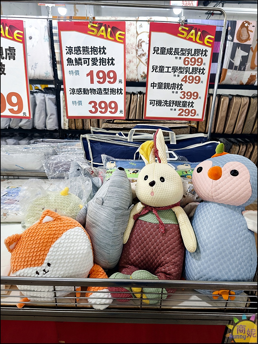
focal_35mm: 23
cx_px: 129
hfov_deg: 58.9
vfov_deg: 73.9
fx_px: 228
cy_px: 172
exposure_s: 1/120
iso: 160
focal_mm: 6.57
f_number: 1.6
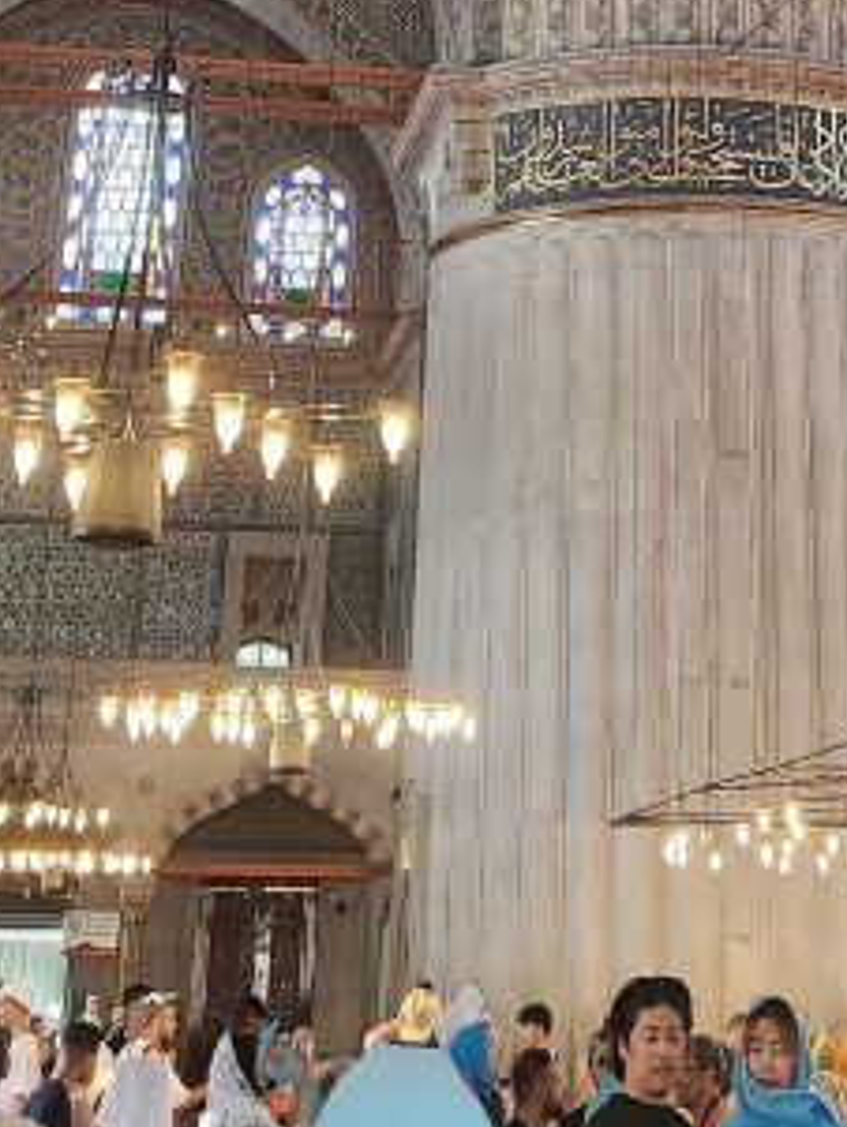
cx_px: 557
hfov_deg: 17.5
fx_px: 2739
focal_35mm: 84
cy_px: -607
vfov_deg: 19.9
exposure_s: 1/100
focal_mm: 5.4
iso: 400
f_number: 1.8
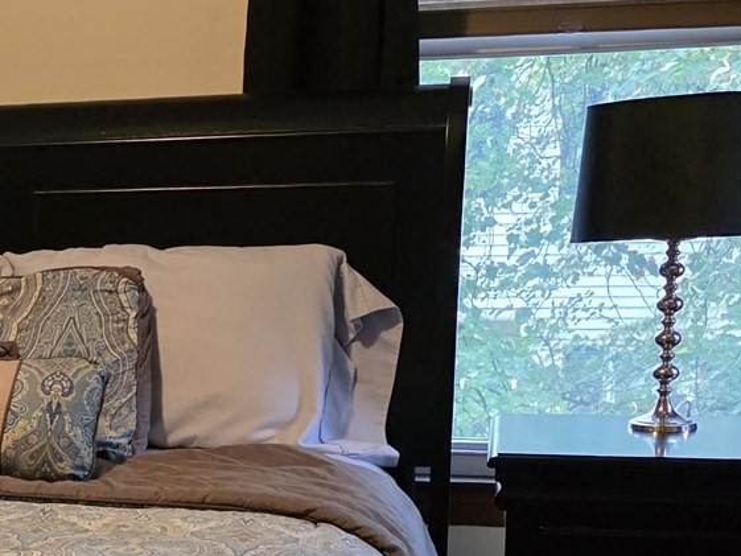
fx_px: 1799
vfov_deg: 17.3
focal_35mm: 84
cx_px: -275
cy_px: 497
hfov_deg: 20.8
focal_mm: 6.3
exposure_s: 1/120
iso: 1250
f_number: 1.7
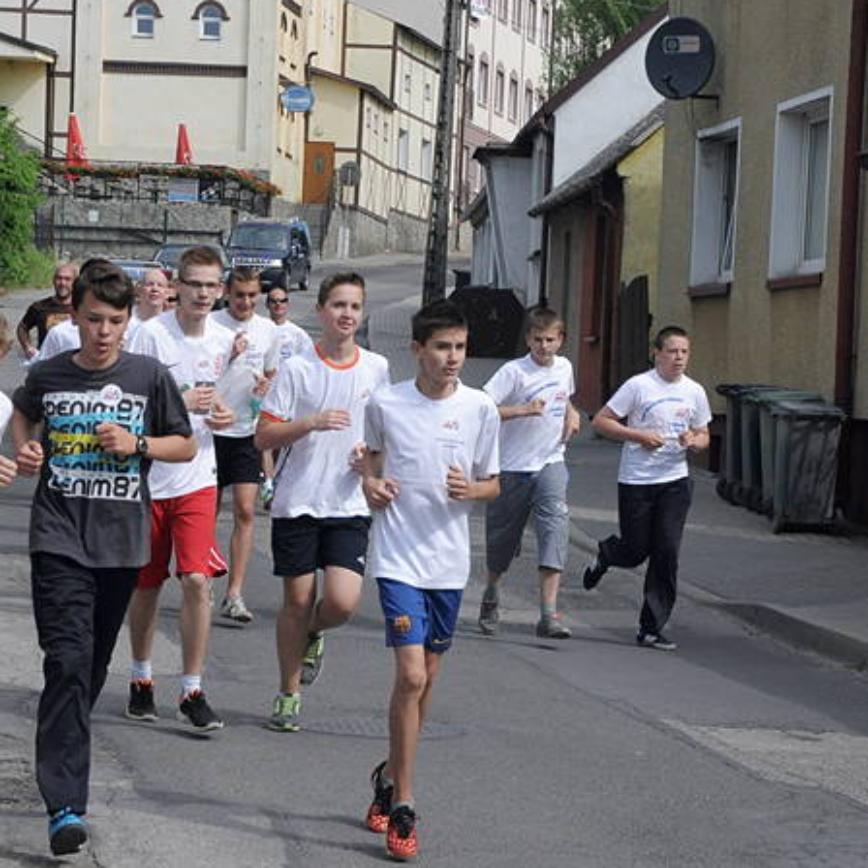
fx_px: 3087
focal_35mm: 109
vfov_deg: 16.0
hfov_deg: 16.0
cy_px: 489
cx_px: 480
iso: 800
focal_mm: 45
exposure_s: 1/640
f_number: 13
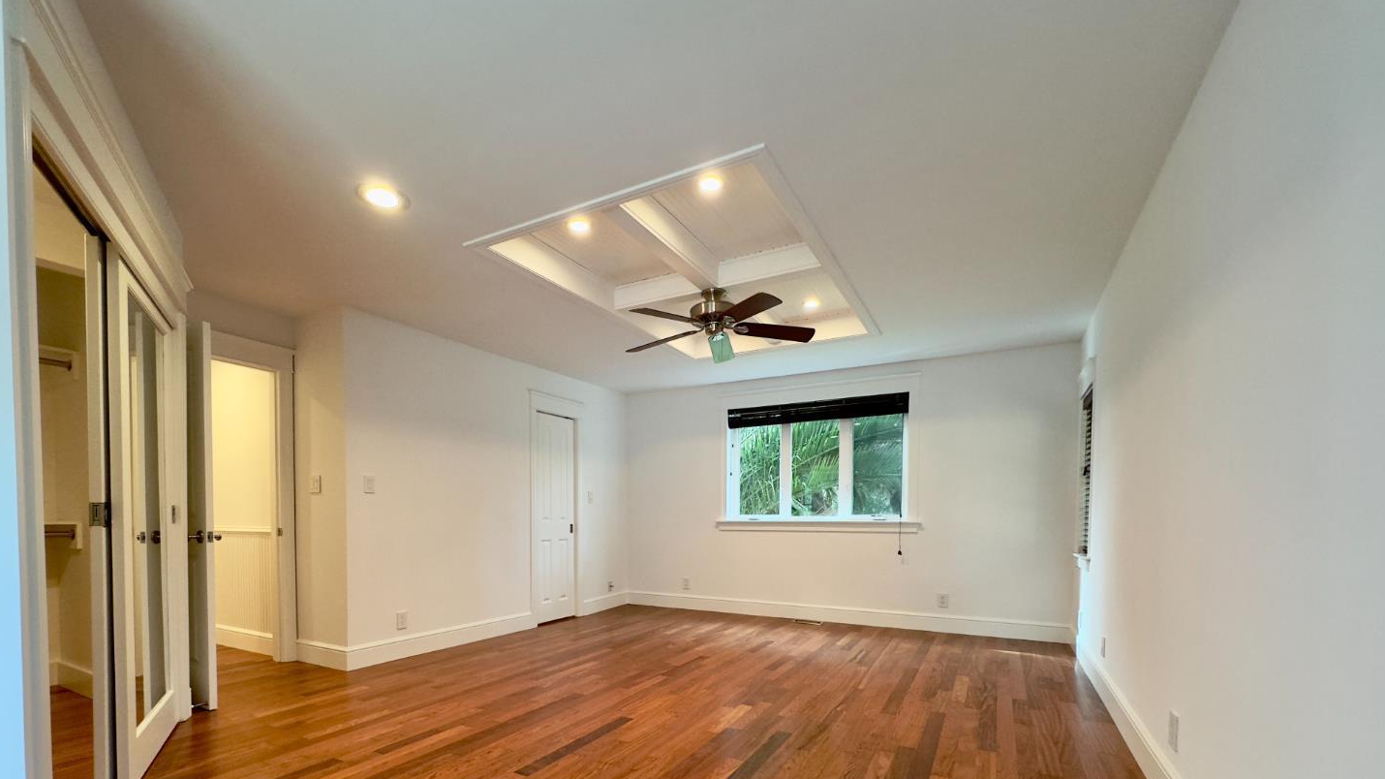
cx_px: 675
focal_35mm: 16
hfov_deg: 99.4
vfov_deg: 64.7
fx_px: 588
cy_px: 540
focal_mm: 2.22
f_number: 2.2
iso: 200
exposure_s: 1/60
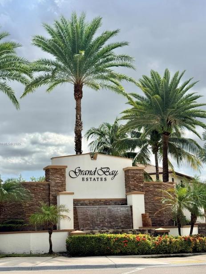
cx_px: 92
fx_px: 444
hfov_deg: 26.1
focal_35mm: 56
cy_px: 144
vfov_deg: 34.3
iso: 100
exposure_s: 1/9901
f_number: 1.78
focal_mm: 6.76
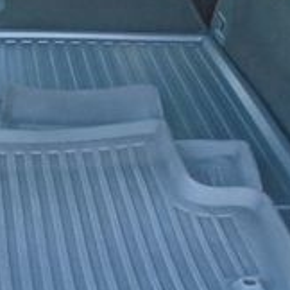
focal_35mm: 91
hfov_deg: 18.2
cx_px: -45
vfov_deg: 18.6
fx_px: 863
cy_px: 9
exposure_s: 1/30
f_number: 3.2
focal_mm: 4.6
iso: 250
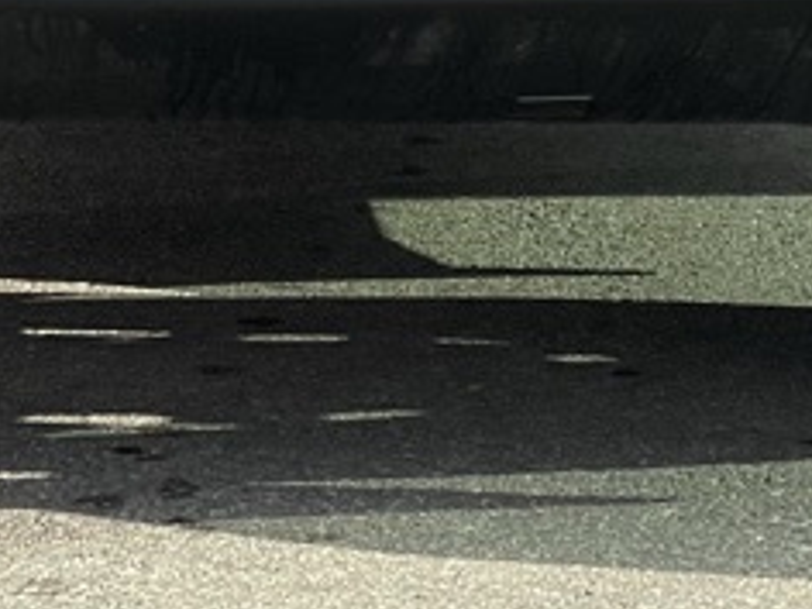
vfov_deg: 6.4
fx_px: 5301
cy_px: -485
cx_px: 127
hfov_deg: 8.7
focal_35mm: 226
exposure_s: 1/940
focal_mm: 6
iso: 25
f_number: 2
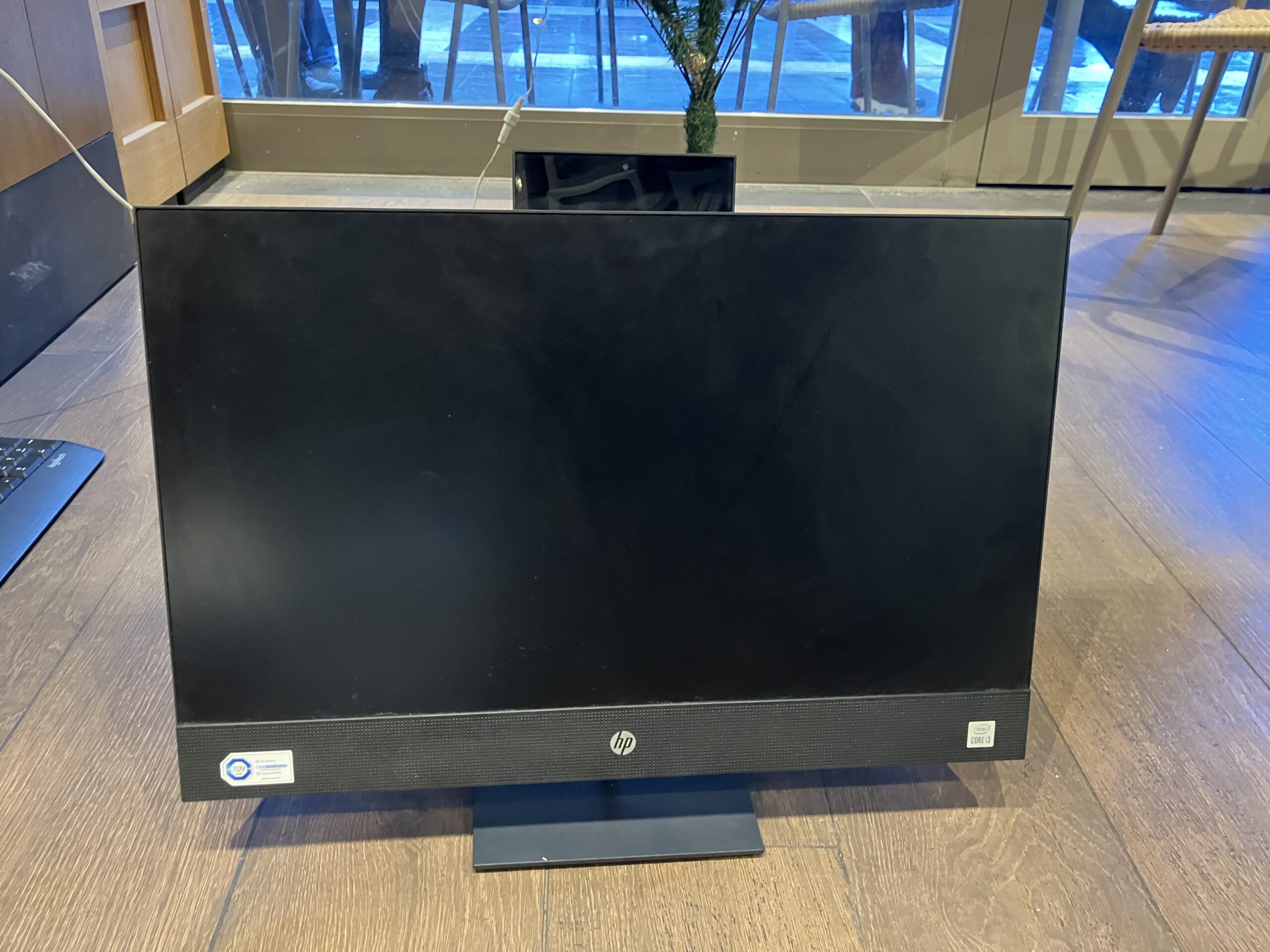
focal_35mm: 28
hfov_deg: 63.4
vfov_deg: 49.7
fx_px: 1027
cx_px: 635
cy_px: 476
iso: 500
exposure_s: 1/25
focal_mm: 3.99
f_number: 1.8
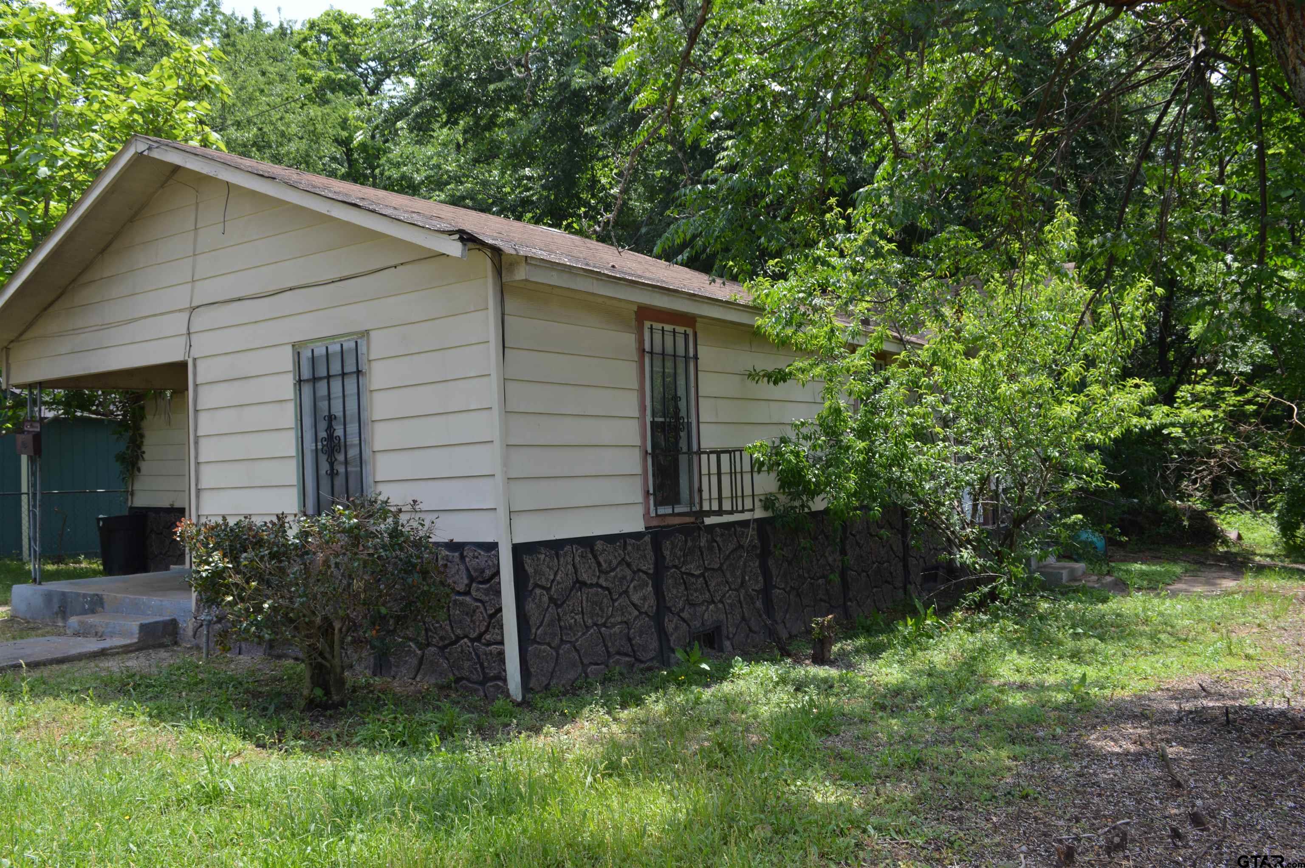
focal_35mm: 27
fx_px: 978
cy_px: 434
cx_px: 652
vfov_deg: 47.8
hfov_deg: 67.4
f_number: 8
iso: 110
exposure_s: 1/125
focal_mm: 18
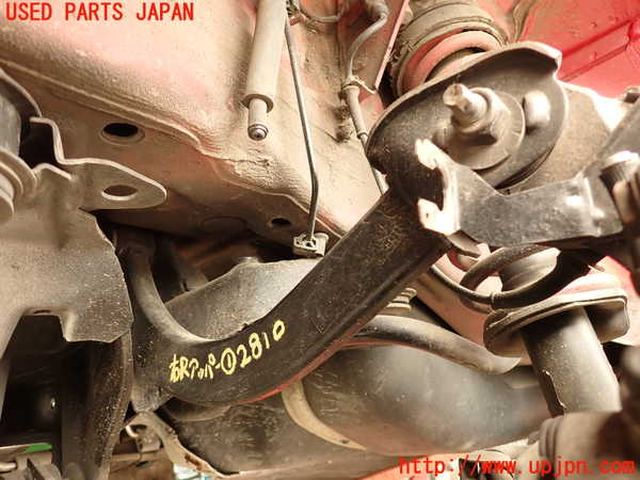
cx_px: 320
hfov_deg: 69.4
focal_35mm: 25
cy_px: 240
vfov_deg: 54.9
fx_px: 462
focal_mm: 4.5
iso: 160
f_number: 2
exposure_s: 1/60
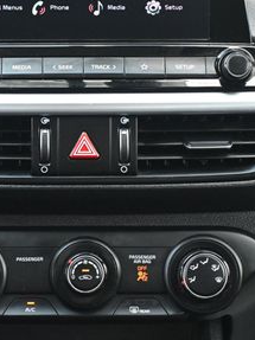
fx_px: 1170
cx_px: 88
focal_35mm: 119
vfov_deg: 16.5
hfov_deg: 12.4
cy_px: 100
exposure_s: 1/125
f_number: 5.3
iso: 1400
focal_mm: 37
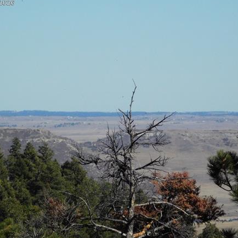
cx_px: 123
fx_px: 2979
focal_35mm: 383
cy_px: 118
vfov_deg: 4.6
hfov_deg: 4.6
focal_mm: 52.2
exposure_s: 1/1500
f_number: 11.4
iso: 800
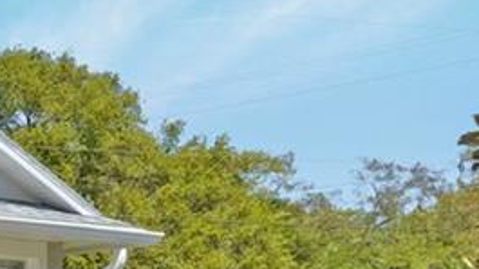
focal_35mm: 104
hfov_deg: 15.5
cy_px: 368
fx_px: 1323
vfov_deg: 11.3
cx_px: -528
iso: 250
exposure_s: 1/4000
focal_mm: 11
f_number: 9
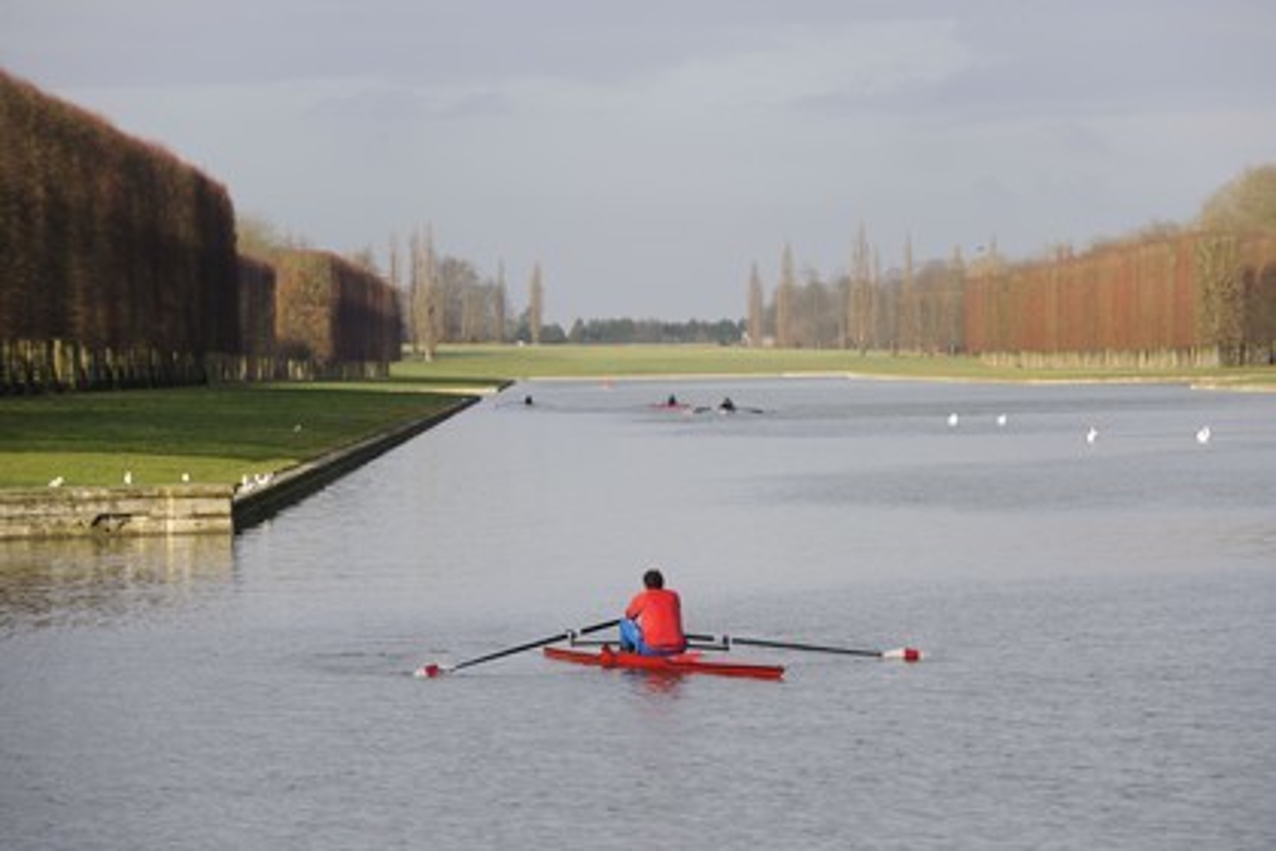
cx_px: 638
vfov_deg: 6.9
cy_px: 426
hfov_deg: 10.3
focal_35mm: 200
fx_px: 7088
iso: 200
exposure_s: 1/320
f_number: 6.3
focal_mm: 200
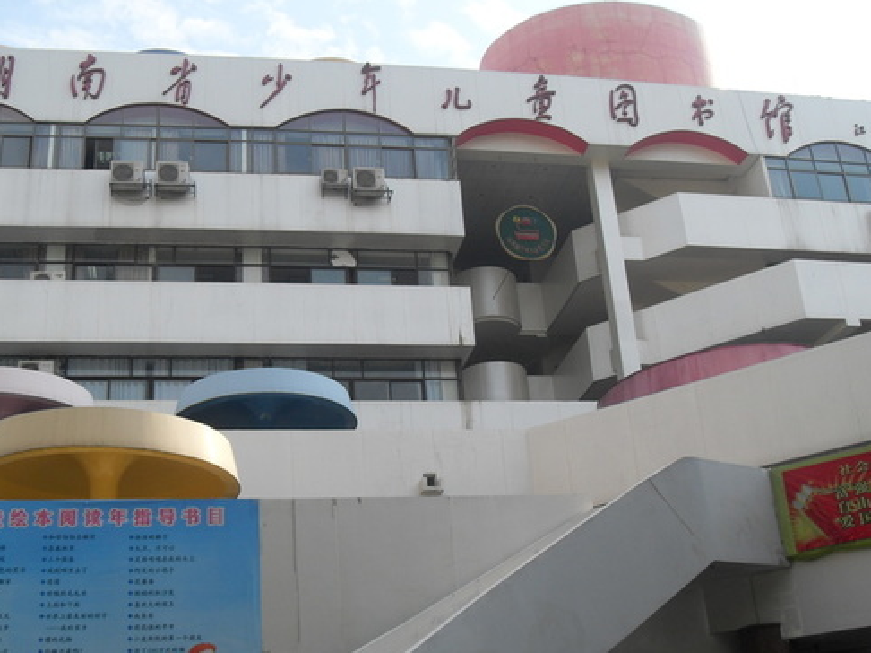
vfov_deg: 34.2
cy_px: 382
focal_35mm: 42
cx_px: 412
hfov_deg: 44.8
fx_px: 1056
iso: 80
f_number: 7
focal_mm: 6.3
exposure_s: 1/125
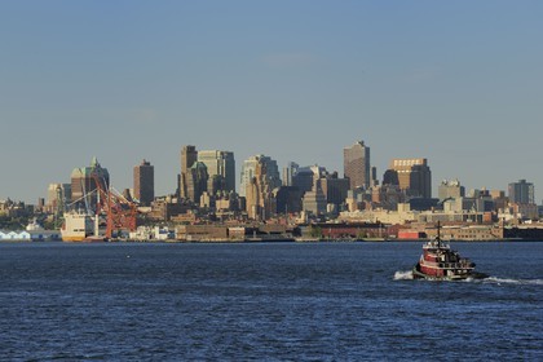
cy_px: 181
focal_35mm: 200
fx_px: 3016
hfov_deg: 10.3
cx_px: 272
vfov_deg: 6.9
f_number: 11
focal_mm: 200
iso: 200
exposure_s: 1/200
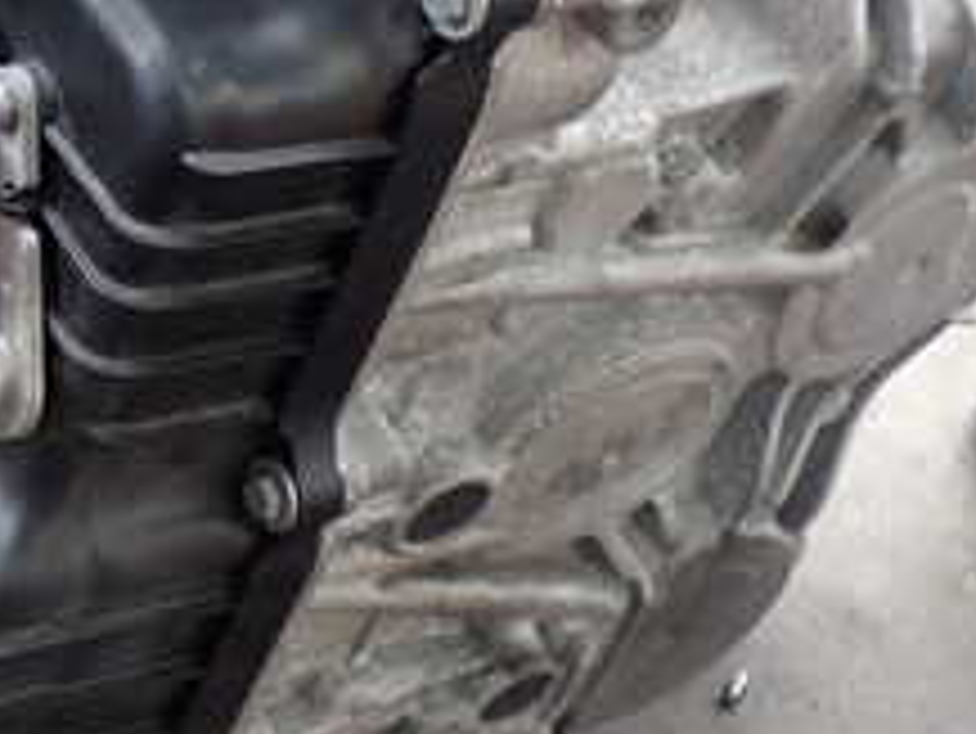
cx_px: -99
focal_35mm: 83
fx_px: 2341
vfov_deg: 17.6
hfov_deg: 22.2
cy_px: 144
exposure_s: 1/60
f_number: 2.3
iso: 200
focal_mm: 5.4
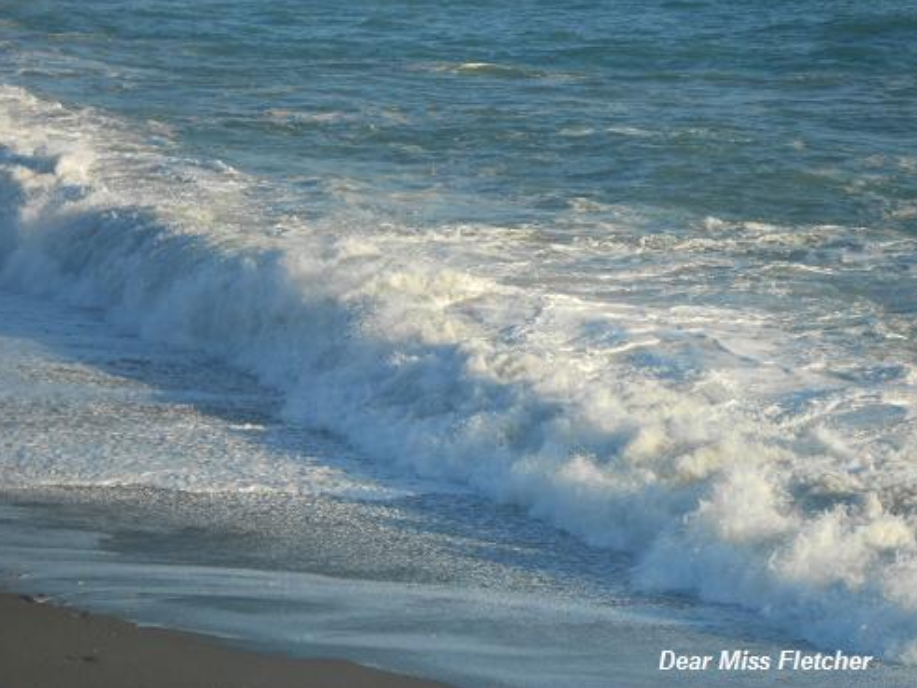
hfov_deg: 14.4
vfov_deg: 10.8
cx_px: 443
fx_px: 3629
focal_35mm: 137
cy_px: 329
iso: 80
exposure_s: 1/160
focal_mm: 23
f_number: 6.5
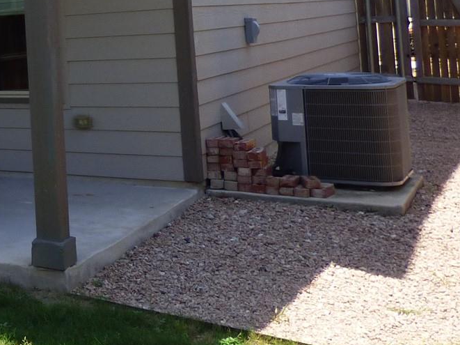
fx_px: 823
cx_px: -207
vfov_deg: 22.8
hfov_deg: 24.9
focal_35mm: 62
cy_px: 14
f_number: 2.8
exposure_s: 1/640
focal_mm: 3.58
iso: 100
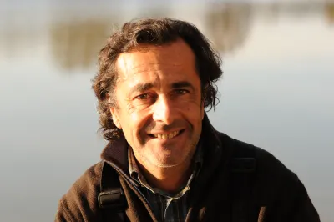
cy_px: 111
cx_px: 167
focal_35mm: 105
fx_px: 973
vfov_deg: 13.0
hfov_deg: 19.5
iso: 200
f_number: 10
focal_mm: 105
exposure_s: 1/200
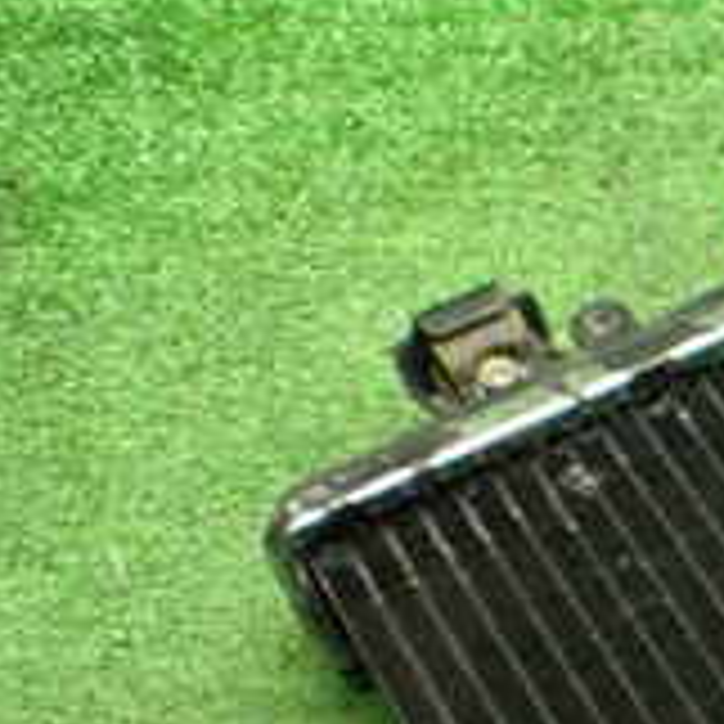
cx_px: 1336
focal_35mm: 99
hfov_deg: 15.1
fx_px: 2343
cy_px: 890
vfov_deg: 16.7
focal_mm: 5.4
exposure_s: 1/50
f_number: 2.3
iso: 800
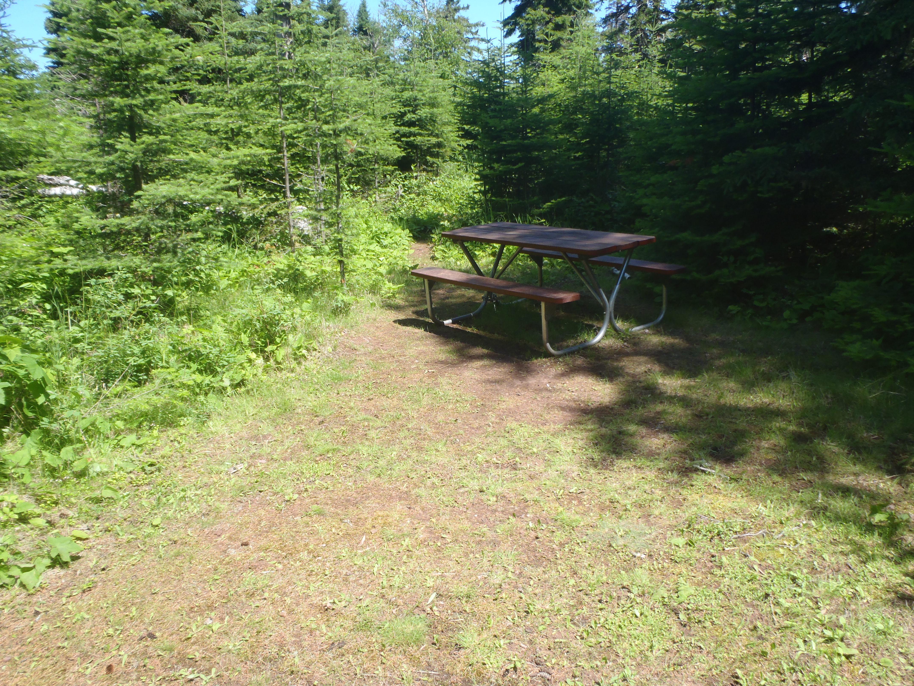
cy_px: 343
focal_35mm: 28
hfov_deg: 63.4
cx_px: 457
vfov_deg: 49.7
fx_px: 739
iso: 80
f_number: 3.9
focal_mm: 5
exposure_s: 1/250
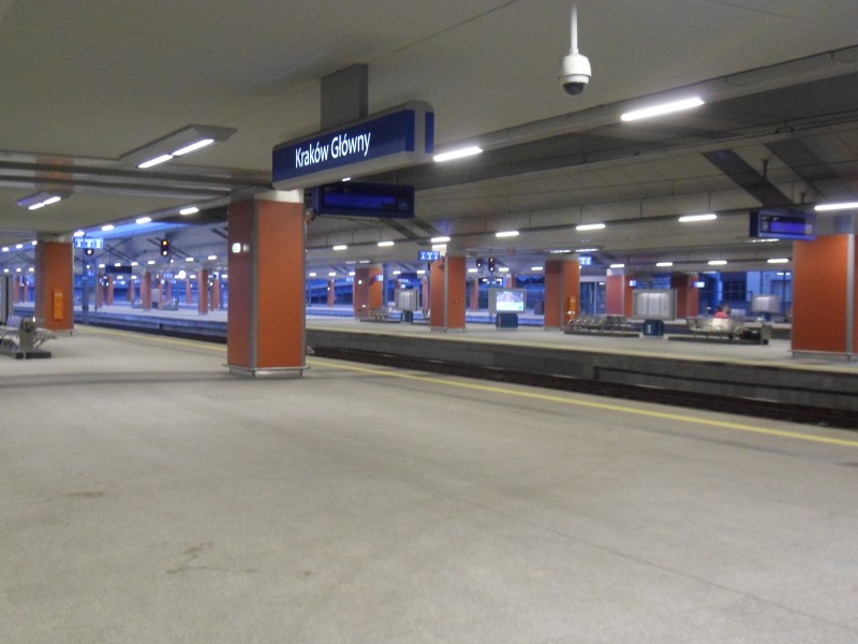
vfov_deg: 34.3
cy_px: 322
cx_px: 429
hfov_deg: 44.8
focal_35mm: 42
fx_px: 1041
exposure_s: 1/15
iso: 400
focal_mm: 6.5
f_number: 4
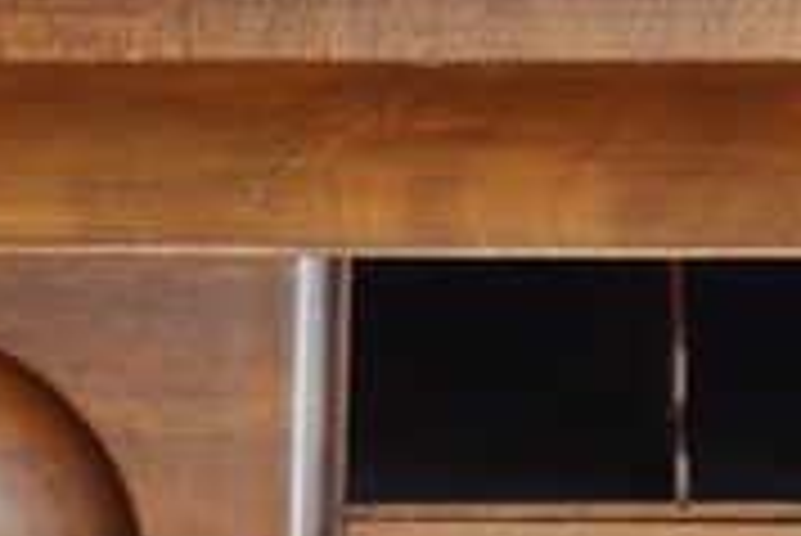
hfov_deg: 11.4
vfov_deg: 7.7
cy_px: -5
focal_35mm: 177
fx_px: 3934
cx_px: -216
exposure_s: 1/60
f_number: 5
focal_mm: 35
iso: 800
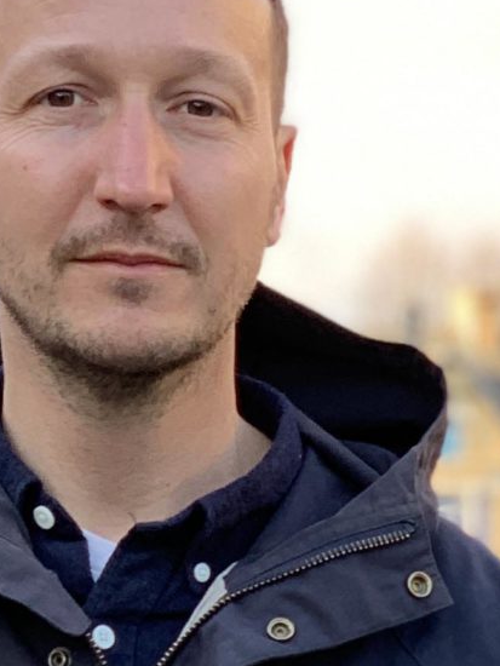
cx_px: 611
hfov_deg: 6.1
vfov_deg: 7.9
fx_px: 4657
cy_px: 1228
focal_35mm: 242
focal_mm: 6
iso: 50
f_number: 2.4
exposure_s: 1/122
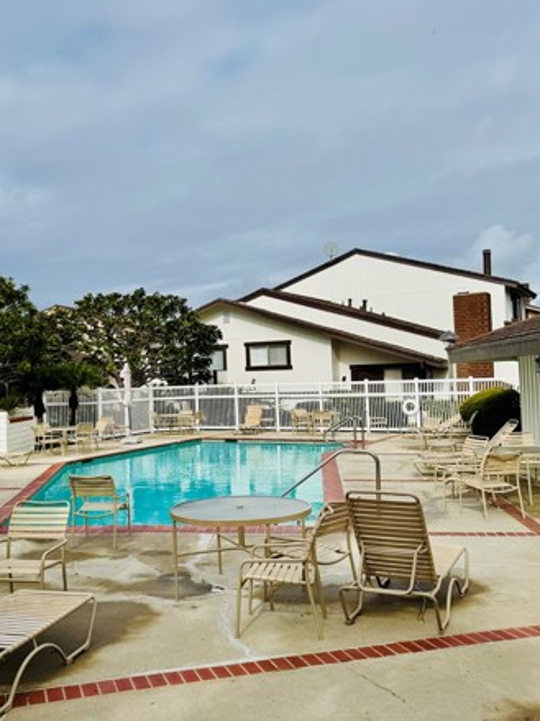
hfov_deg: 40.4
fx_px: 728
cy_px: 351
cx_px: 204
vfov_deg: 52.6
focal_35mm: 35
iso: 80
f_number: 1.78
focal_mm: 6.76
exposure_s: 1/9009
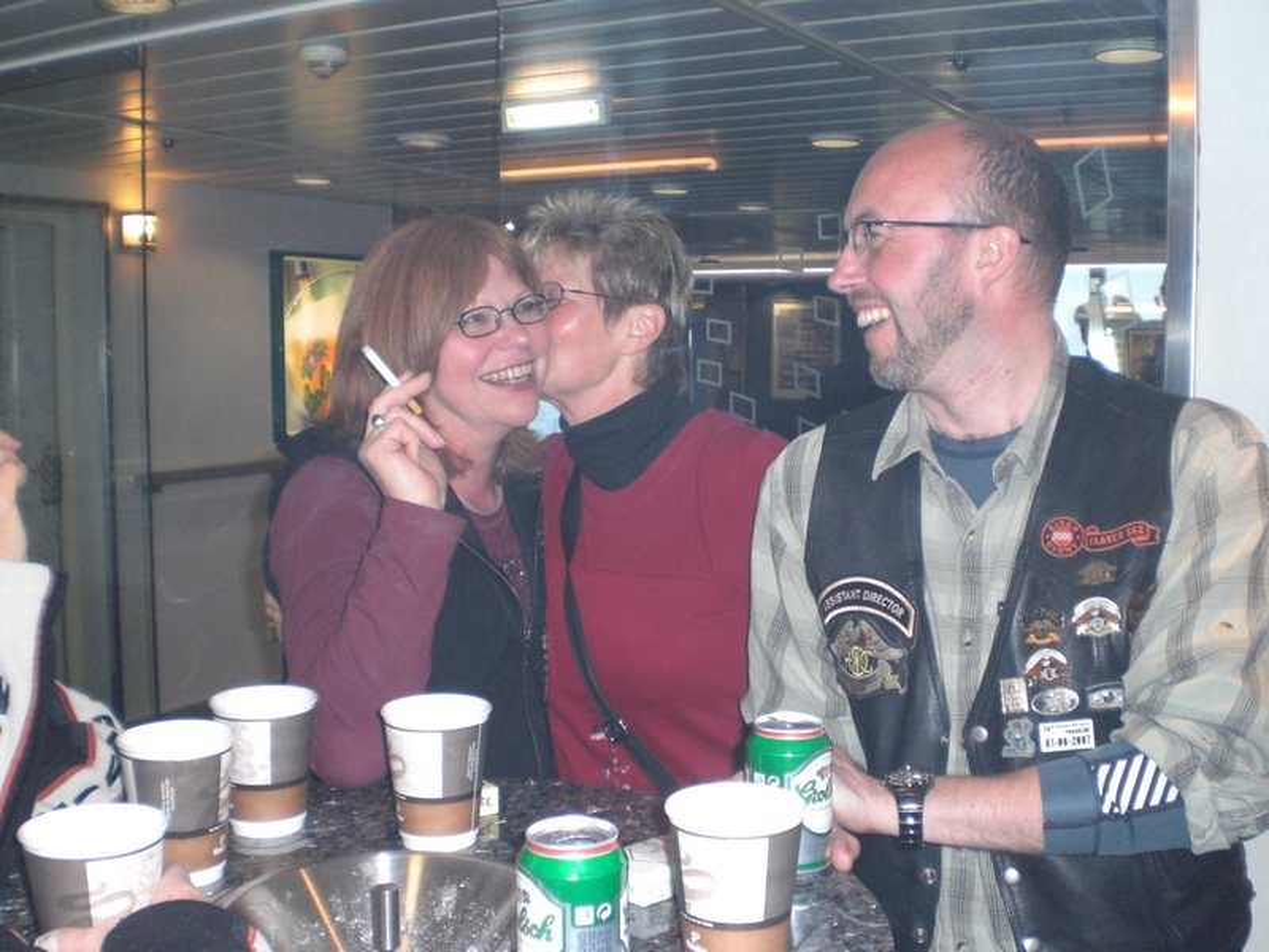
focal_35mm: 38
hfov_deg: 49.0
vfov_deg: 37.7
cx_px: 634
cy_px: 476
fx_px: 1393
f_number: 3.1
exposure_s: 1/60
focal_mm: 6.3
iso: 200
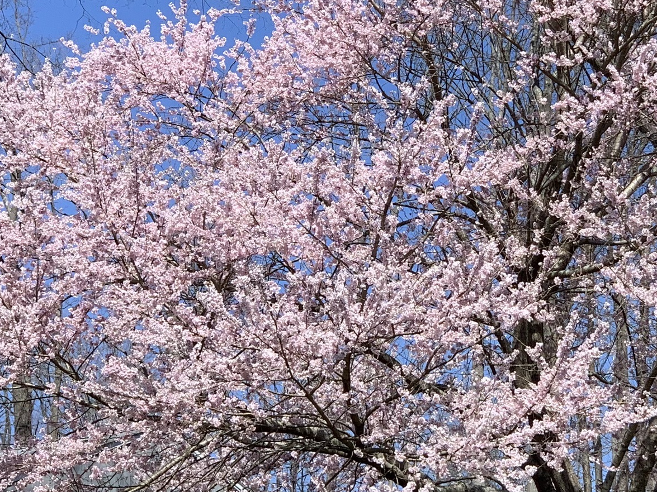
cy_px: 179
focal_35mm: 136
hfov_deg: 14.4
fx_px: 2581
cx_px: 495
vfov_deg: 10.9
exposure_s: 1/978
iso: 16
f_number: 2.4
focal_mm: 6
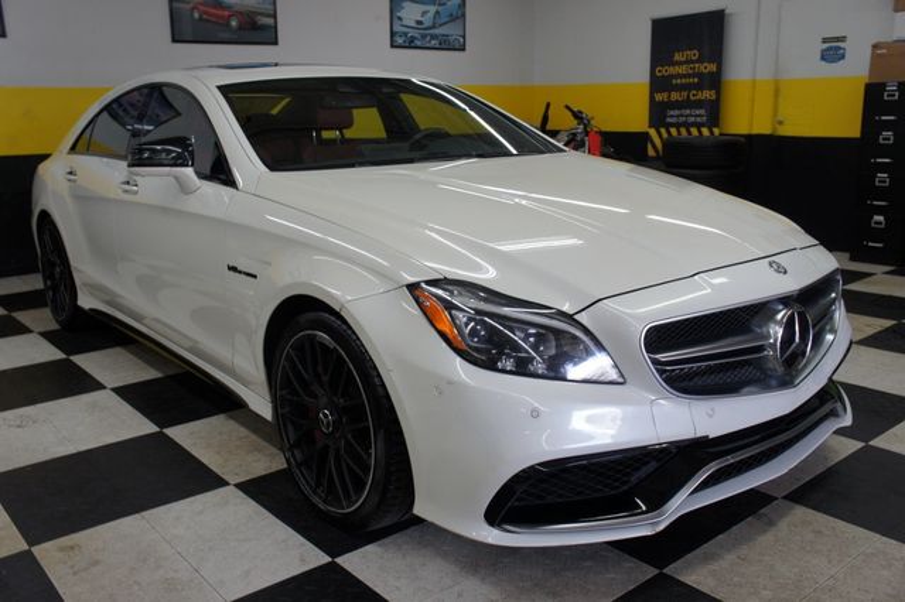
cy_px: 301
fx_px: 754
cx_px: 452
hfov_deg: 62.0
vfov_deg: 43.6
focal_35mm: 30
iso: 200
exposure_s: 1/50
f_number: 5
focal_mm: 20
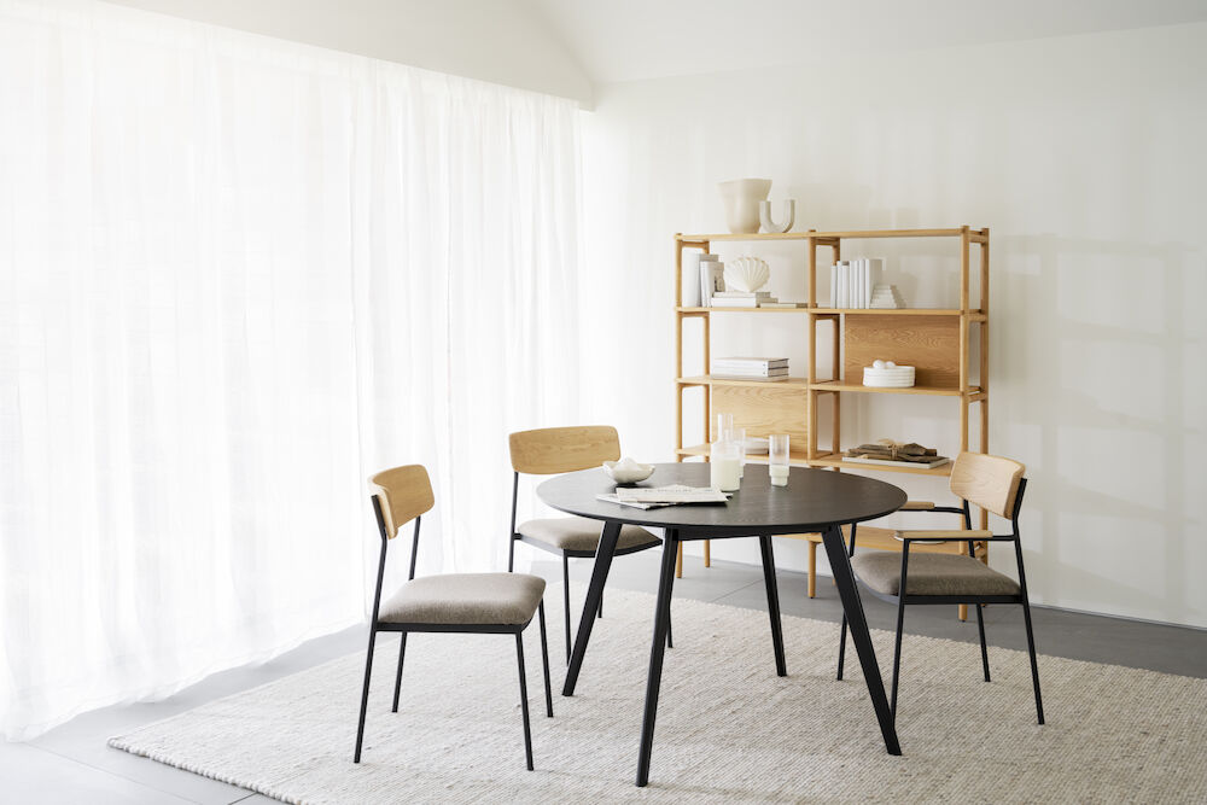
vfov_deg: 36.9
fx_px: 1207
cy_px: 402
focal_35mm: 36
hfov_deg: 53.1
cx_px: 604
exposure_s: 1/4
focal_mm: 36
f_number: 7.1
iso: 250
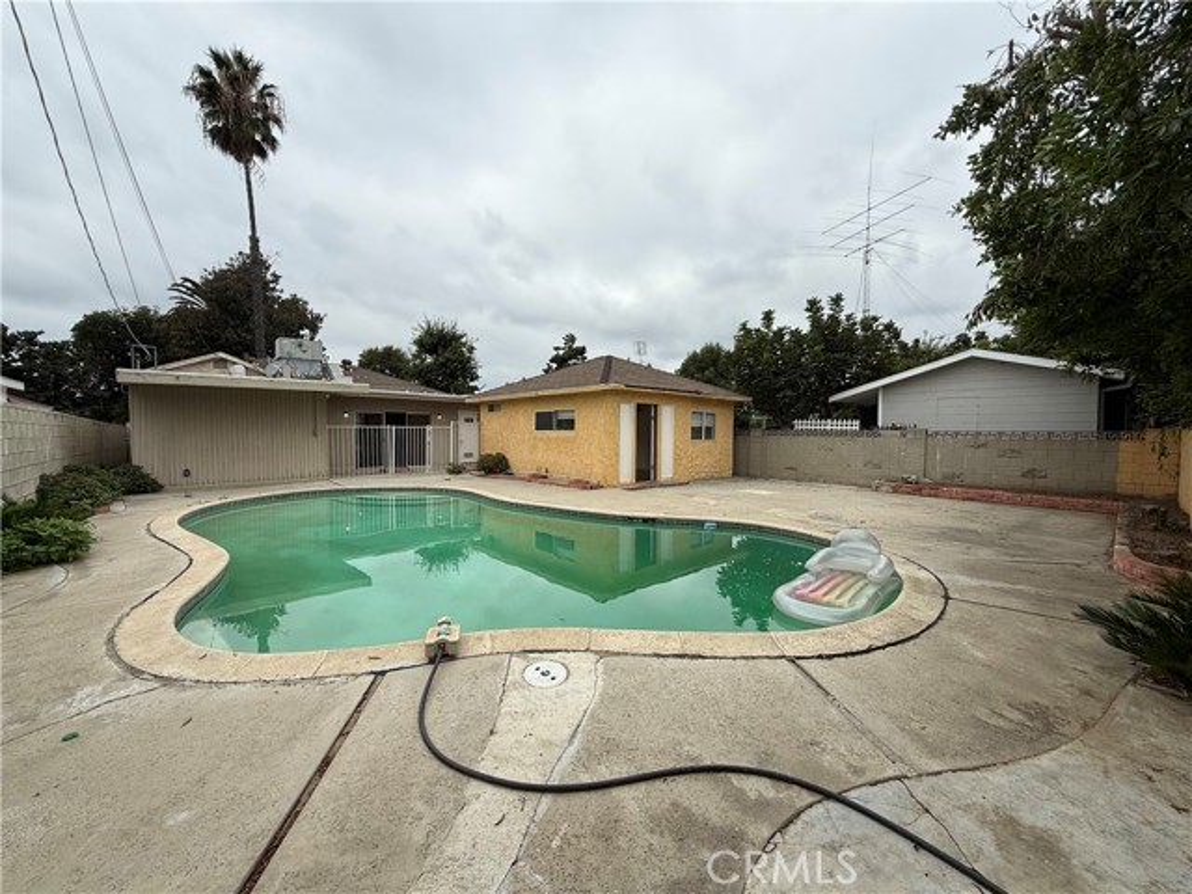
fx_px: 482
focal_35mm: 14
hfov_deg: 102.1
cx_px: 596
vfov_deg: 85.7
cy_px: 447
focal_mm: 2.22
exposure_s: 1/1961
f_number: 2.2
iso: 50
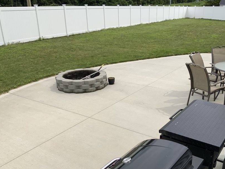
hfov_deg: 49.9
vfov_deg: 38.5
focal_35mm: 37
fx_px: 240
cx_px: 133
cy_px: 100
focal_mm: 3
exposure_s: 1/2227
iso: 16
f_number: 1.8
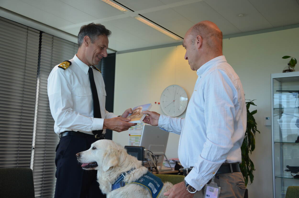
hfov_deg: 43.7
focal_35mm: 45
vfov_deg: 29.7
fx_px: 373
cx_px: 150
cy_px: 99
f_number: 5
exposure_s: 1/100
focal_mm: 30
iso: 400
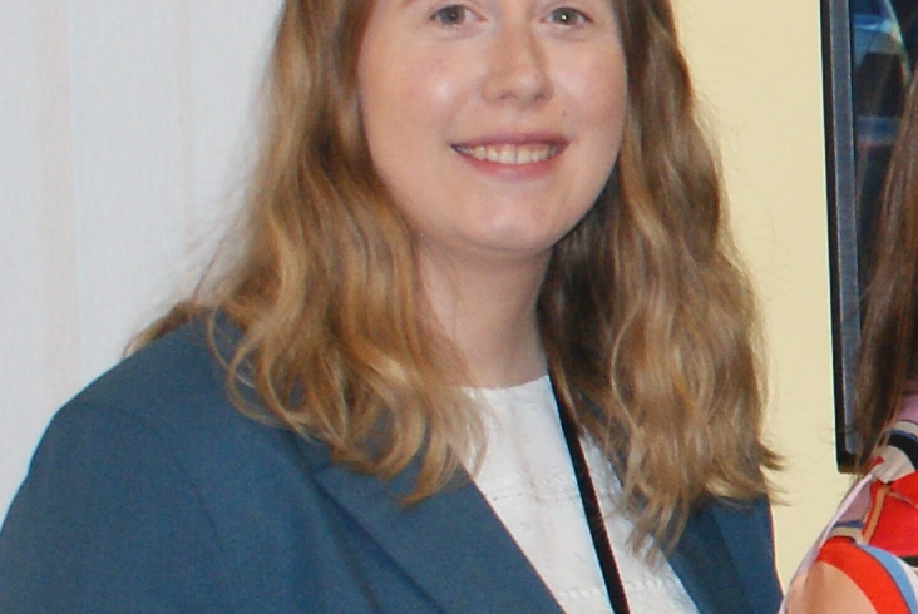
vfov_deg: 5.8
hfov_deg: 8.2
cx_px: 1854
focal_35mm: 238
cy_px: 403
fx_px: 6076
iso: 400
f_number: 5
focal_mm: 30
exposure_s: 1/60
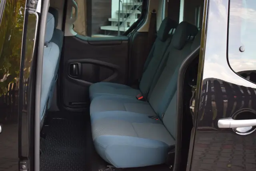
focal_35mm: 42
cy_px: 86
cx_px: 128
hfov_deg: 46.4
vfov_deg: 32.0
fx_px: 299
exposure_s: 1/60
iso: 500
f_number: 4.2
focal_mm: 28
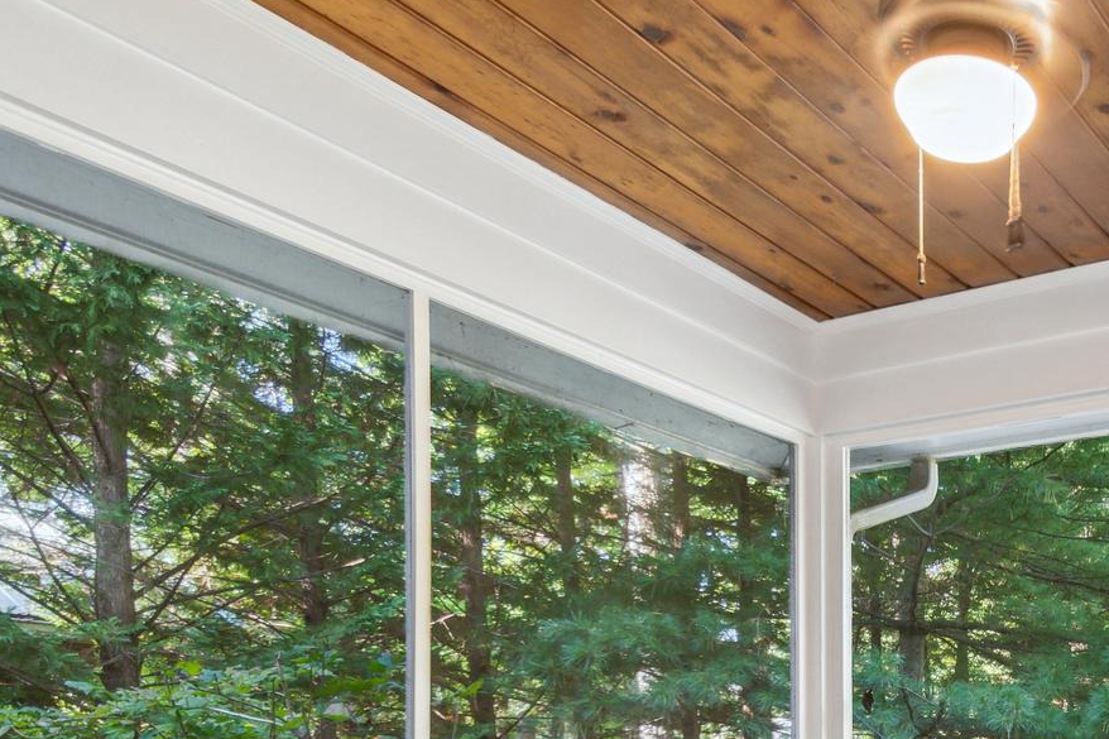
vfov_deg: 33.2
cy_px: 805
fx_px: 1078
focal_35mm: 35
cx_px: 1008
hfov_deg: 48.4
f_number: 9
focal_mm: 10
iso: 200
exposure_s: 1/2
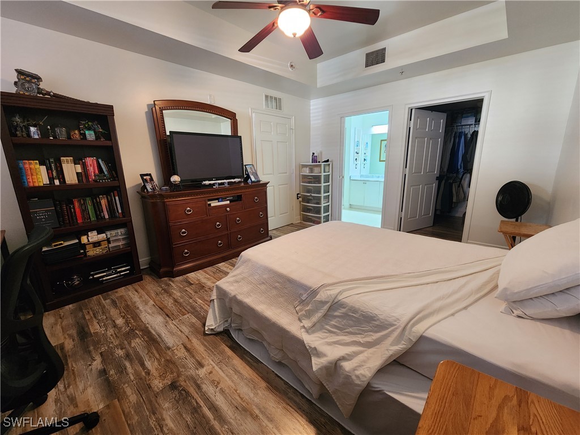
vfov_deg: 89.9
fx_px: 218
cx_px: 290
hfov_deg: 106.2
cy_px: 218
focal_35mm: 13
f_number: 2.2
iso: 320
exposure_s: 1/40
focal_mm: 2.2
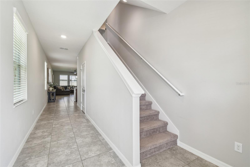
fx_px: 104
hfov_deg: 100.4
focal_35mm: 15
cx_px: 125
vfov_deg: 77.3
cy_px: 84
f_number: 7.1
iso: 100
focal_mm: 10
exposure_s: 1/8
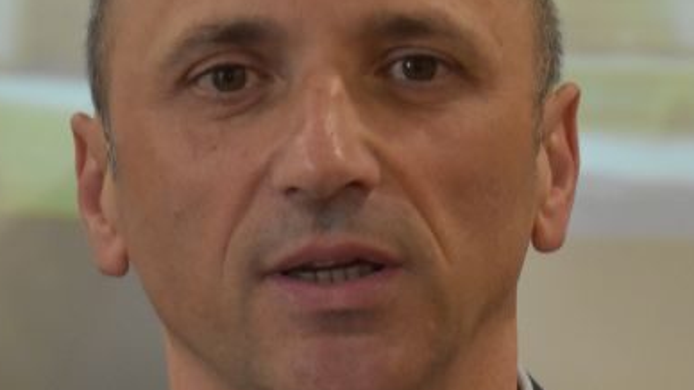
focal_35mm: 464
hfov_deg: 4.7
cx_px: 431
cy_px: 257
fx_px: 8536
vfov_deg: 2.6
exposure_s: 1/125
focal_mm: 112
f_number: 5.6
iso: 2800
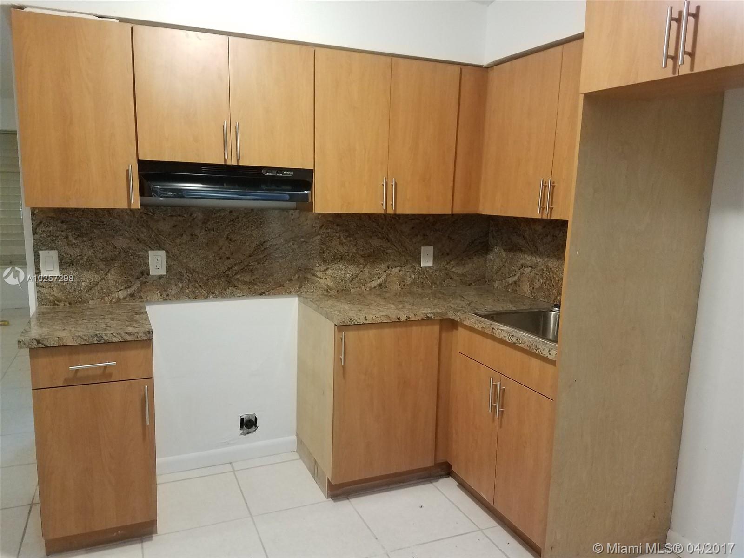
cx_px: 372
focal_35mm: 26
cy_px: 279
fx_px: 559
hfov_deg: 67.3
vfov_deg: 53.1
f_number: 1.7
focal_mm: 4.2
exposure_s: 1/24
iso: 200
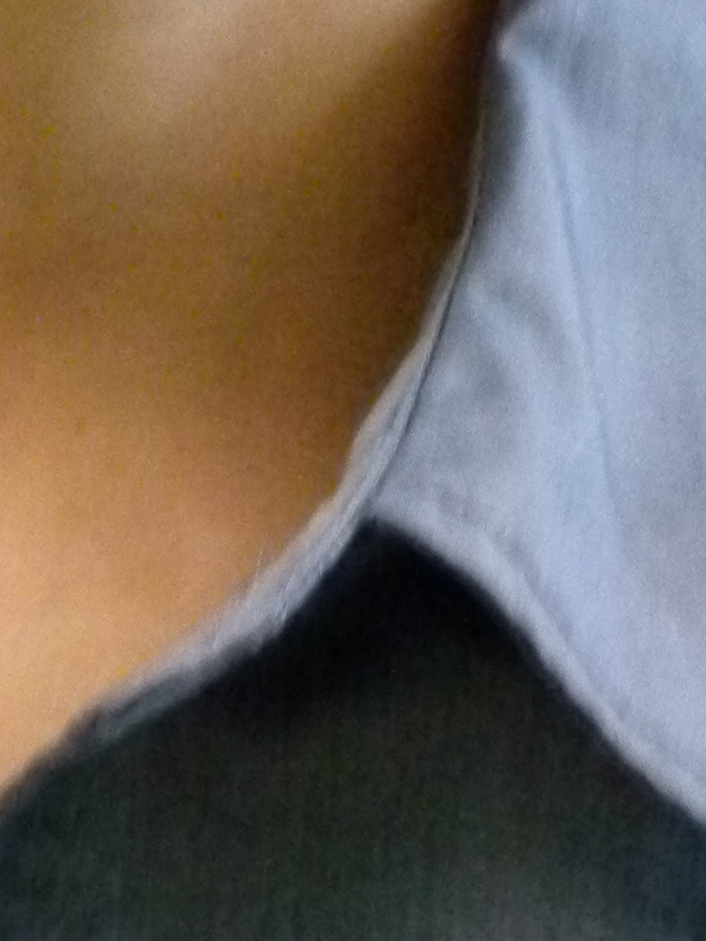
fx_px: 11965
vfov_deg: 4.5
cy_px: -766
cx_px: 142
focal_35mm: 440
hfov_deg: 3.4
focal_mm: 21.5
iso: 800
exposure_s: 1/40
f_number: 3.5
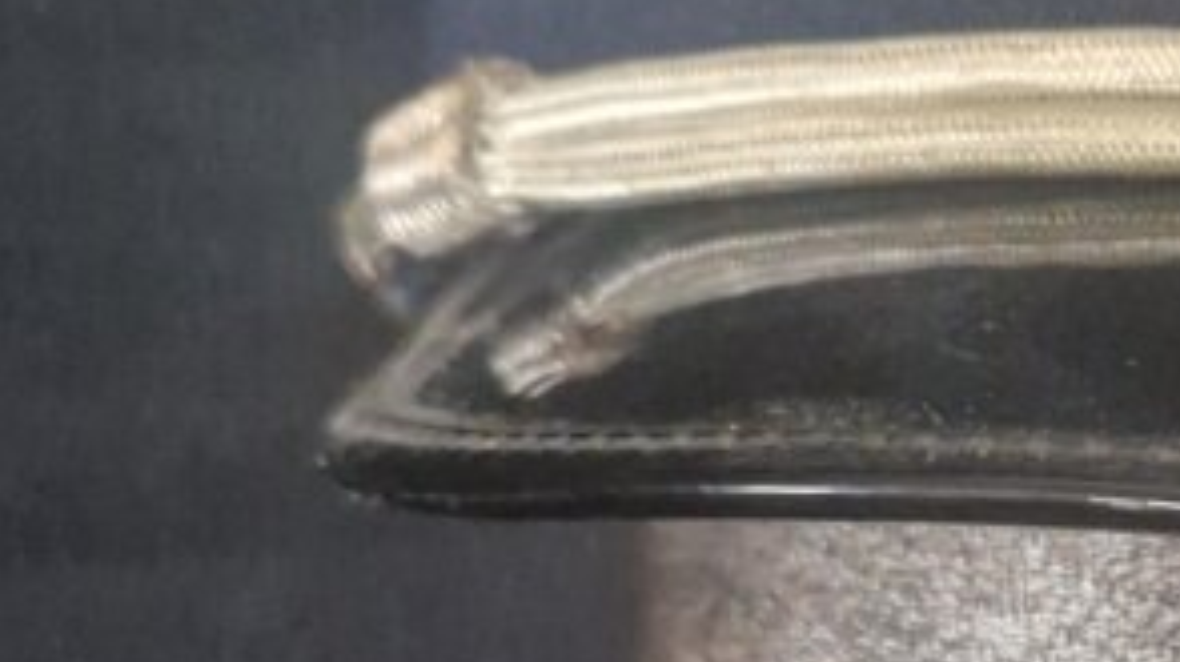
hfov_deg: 21.4
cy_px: 510
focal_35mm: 92
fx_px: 2877
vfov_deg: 13.1
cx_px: 1457
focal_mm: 5.4
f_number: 1.8
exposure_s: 1/100
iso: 800
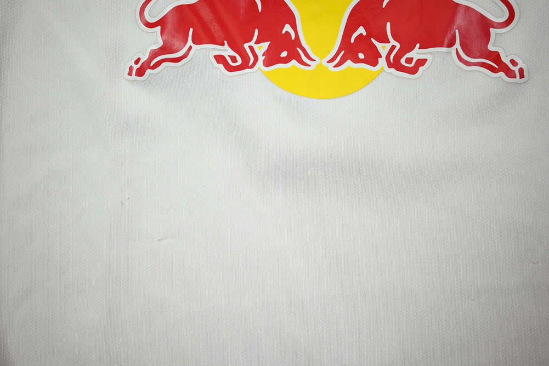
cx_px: 274
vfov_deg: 38.9
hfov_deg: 55.8
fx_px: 519
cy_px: 183
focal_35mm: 34
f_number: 5
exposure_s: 1/125
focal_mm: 34
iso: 200
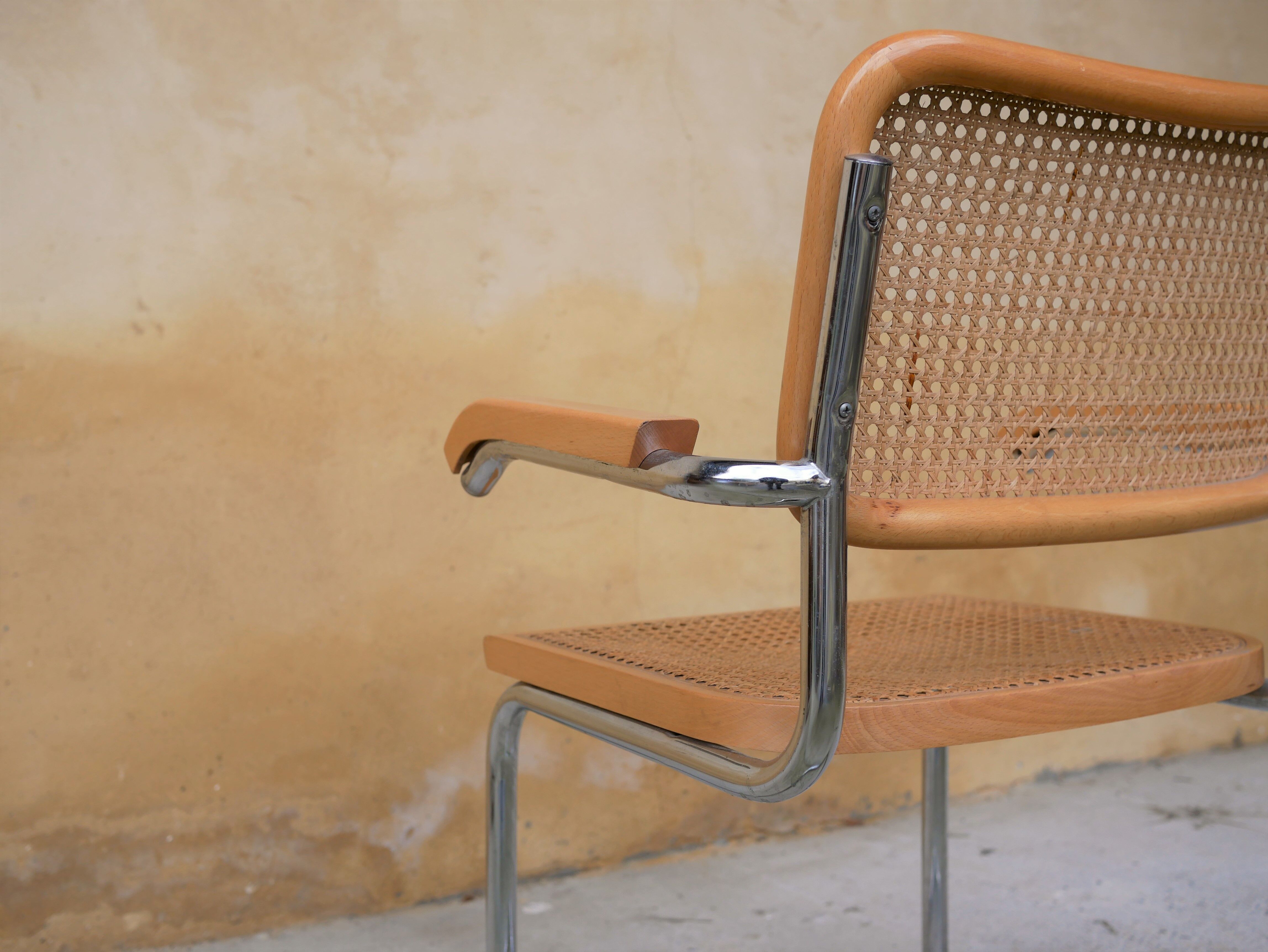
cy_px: 476
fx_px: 1466
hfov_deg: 46.8
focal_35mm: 40
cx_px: 634
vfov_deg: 36.0
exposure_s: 1/400
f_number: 3.2
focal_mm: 20
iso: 200
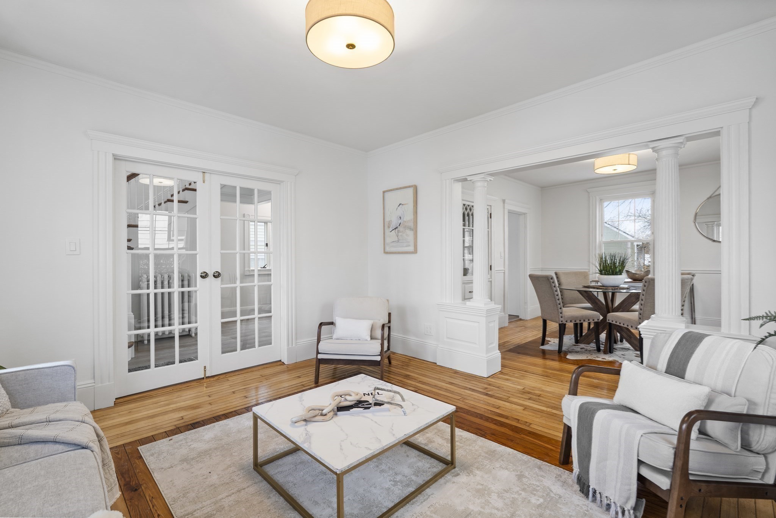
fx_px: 345
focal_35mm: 16
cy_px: 259
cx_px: 388
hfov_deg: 96.7
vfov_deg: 73.7
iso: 320
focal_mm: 16
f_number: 7.1
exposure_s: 1/4
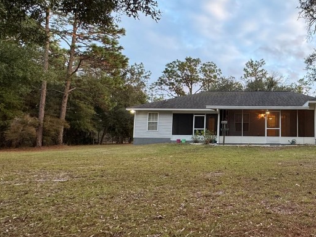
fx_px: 256
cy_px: 118
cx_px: 255
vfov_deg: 49.7
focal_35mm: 28
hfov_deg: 58.4
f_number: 2.2
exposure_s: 1/99
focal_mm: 2.22
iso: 80
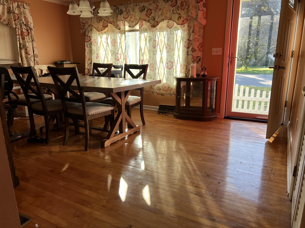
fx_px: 229
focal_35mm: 26
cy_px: 114
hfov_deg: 67.3
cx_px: 152
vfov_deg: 53.1
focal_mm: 5.7
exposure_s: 1/181
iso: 40
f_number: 1.5
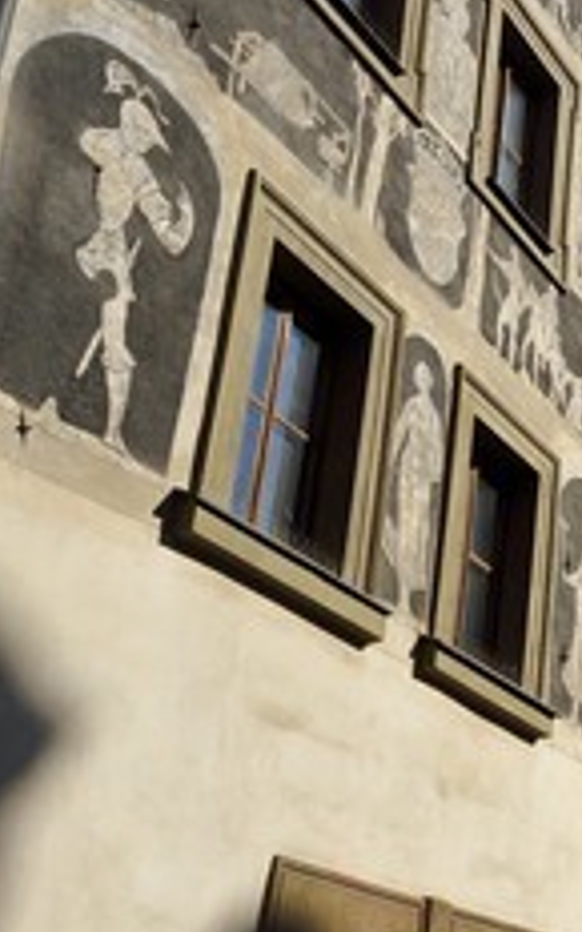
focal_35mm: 59
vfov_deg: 34.5
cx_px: 803
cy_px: 550
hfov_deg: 19.8
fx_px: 1497
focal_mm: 32
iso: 200
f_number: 14
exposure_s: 1/250
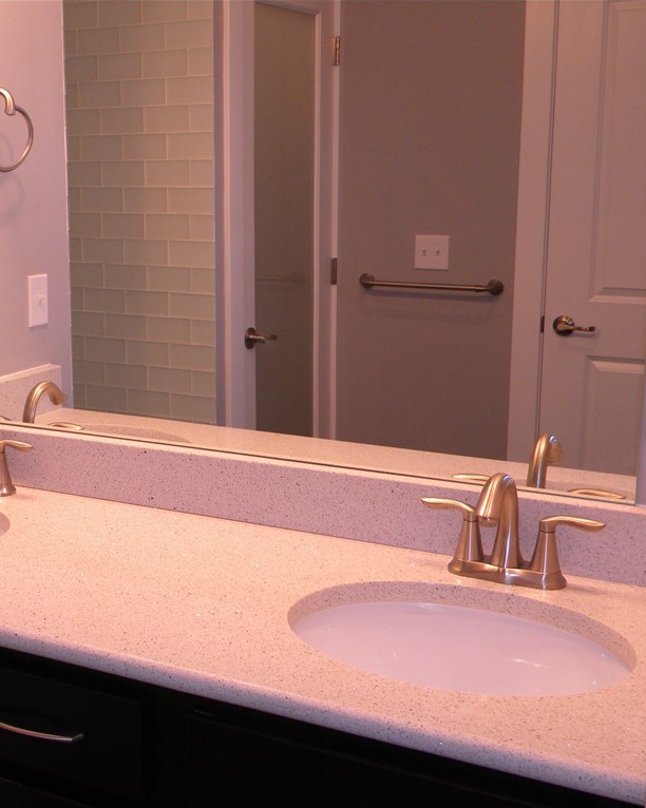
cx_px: 142
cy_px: 404
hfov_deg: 31.4
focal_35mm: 47
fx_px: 1124
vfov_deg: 39.6
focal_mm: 6.4
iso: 162
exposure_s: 1/50
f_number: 3.7
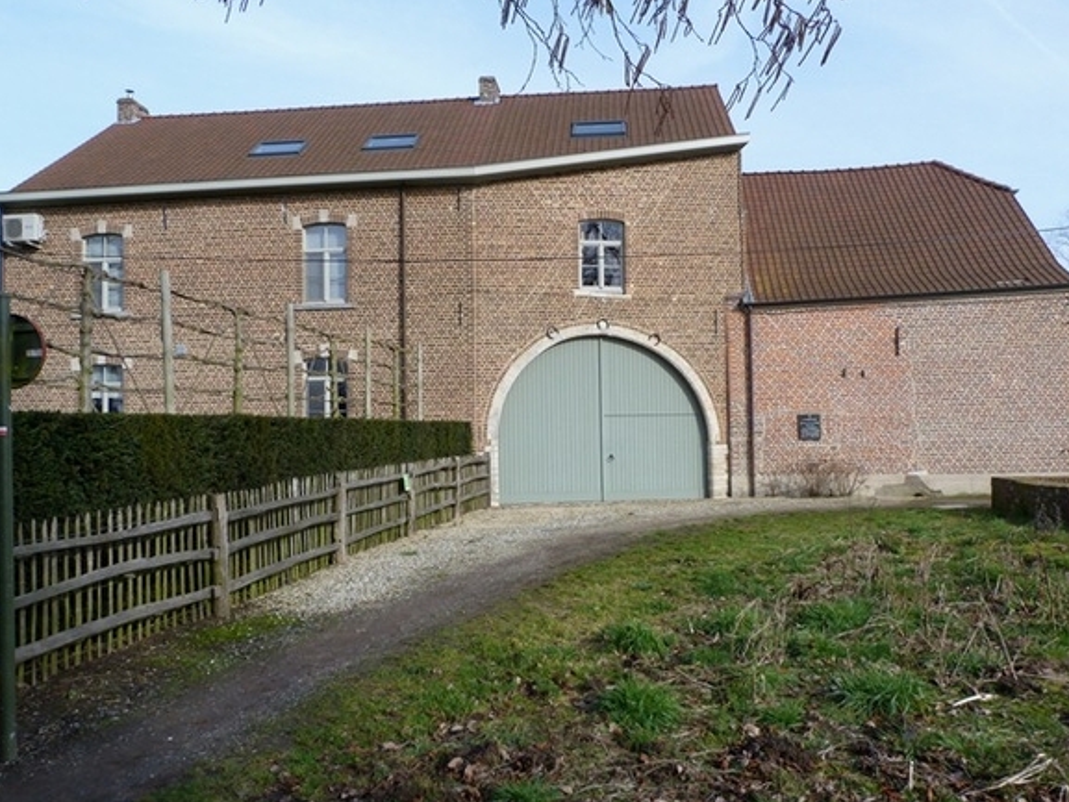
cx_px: 548
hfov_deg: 67.3
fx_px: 803
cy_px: 398
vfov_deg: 53.1
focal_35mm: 26
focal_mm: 4.5
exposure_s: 1/250
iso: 80
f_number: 4.5
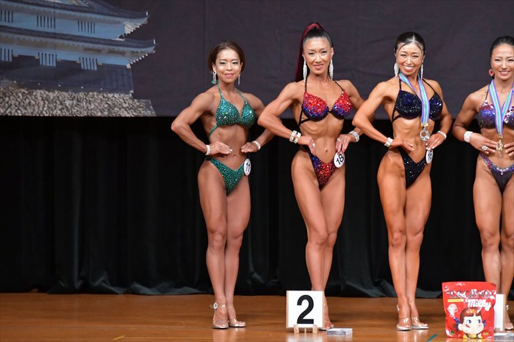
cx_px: 257
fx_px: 4281
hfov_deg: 6.9
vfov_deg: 4.6
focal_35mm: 300
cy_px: 171
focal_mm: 200
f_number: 5.6
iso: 5000
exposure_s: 1/400
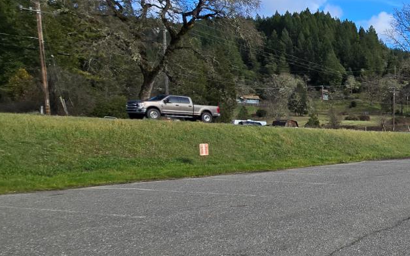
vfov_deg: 38.0
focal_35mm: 33
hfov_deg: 43.2
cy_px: 167
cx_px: 464
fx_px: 369
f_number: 2.2
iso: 50
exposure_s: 1/1418
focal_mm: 2.2
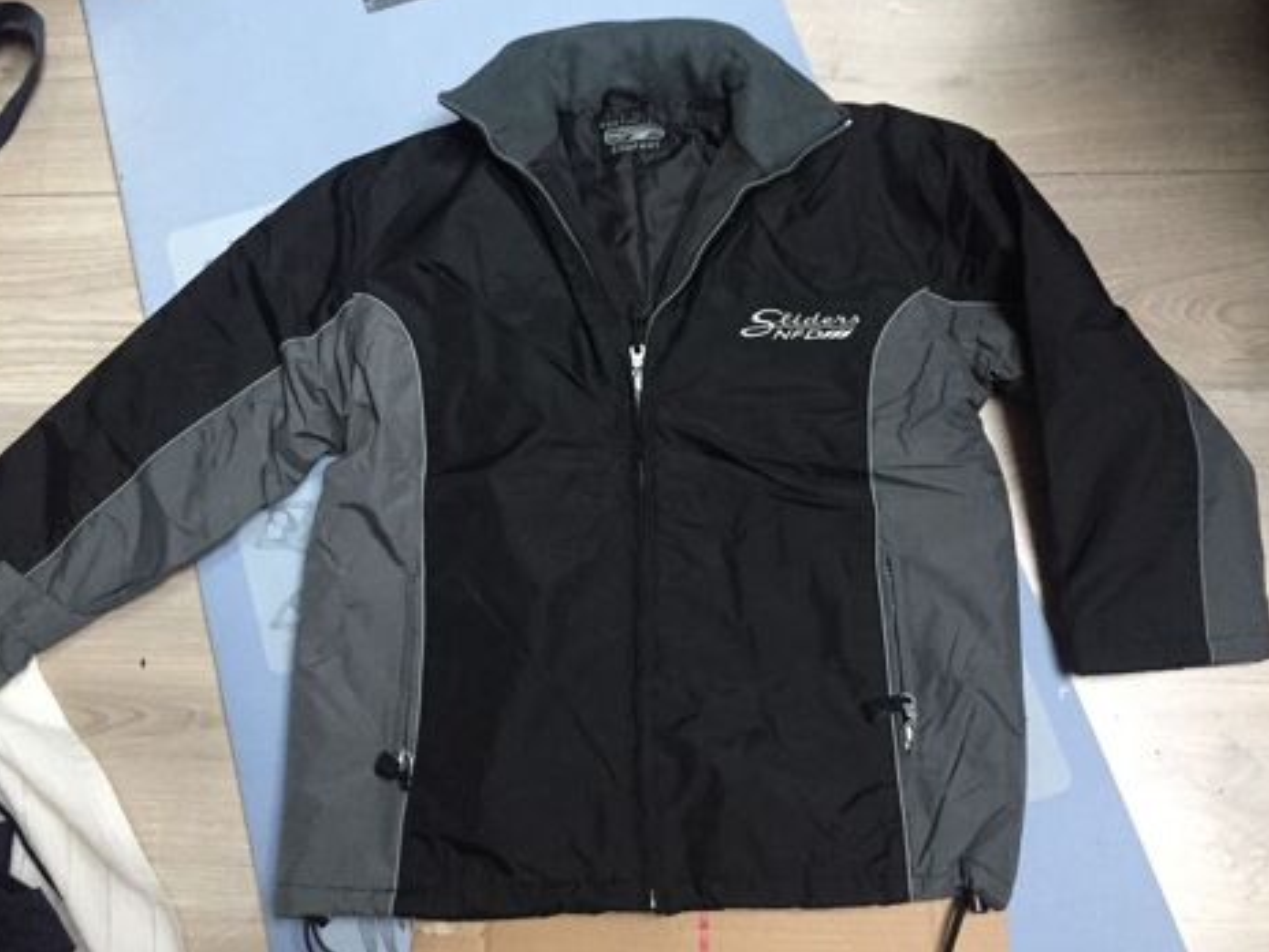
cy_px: 462
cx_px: 637
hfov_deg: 60.0
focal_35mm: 30
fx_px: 1100
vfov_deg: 46.8
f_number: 2.2
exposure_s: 1/20
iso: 250
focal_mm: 4.15
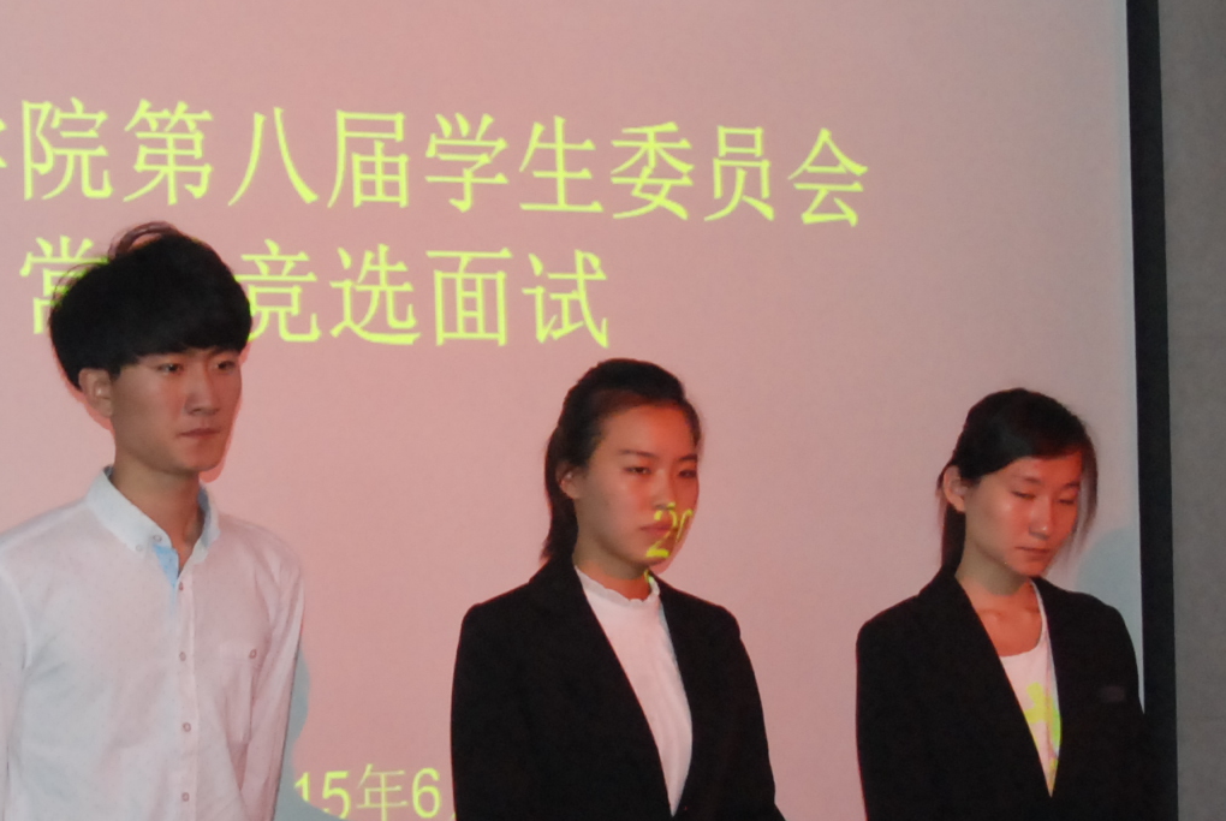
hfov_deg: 13.8
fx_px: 5047
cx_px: 349
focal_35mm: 148
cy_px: 465
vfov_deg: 9.3
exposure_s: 1/60
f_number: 5
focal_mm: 26
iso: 800
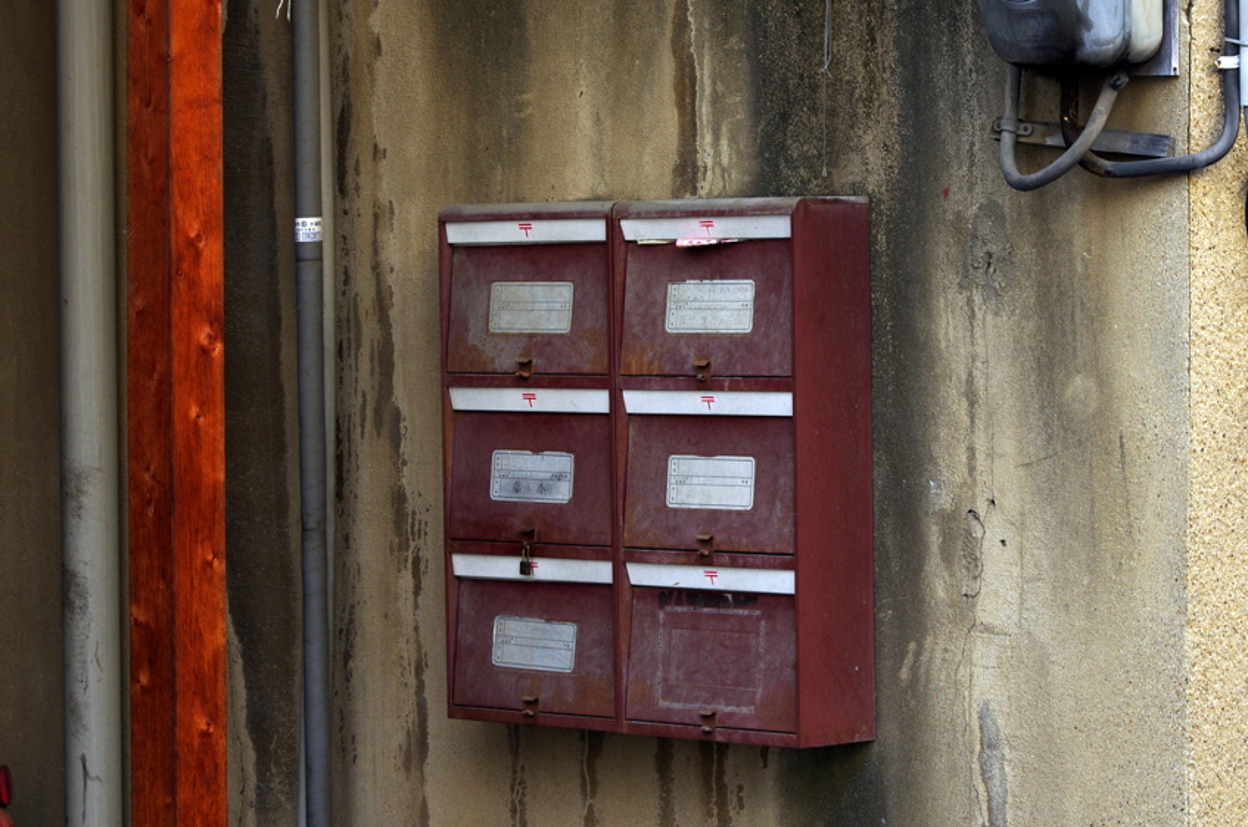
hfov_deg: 16.2
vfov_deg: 10.7
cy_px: 382
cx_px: 709
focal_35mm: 127
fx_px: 4394
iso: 200
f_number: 6.3
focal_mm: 70
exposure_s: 1/125
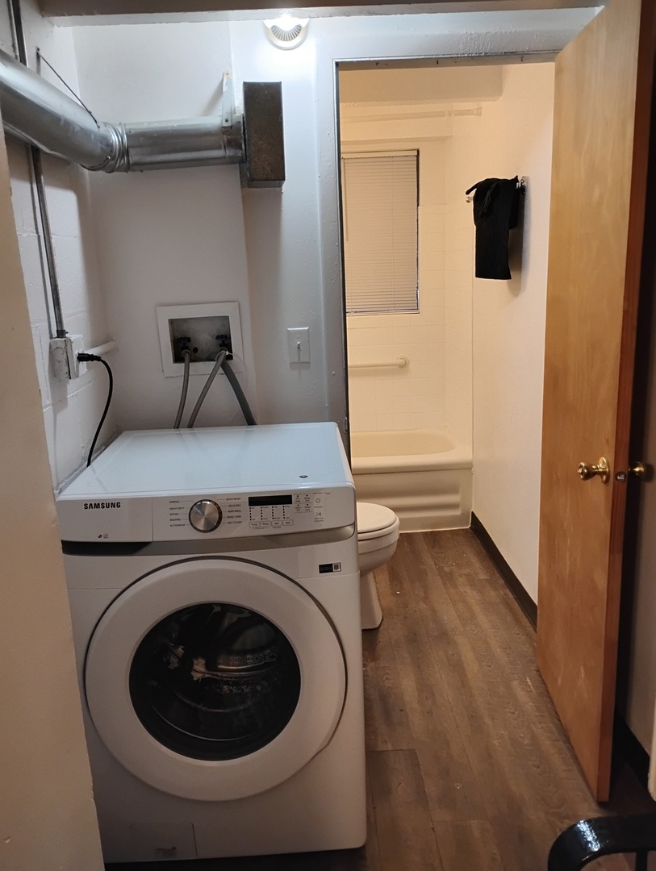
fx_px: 706
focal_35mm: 28
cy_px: 436
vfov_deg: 63.4
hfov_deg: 49.8
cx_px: 328
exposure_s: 1/60
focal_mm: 4.26
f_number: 1.8
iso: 722
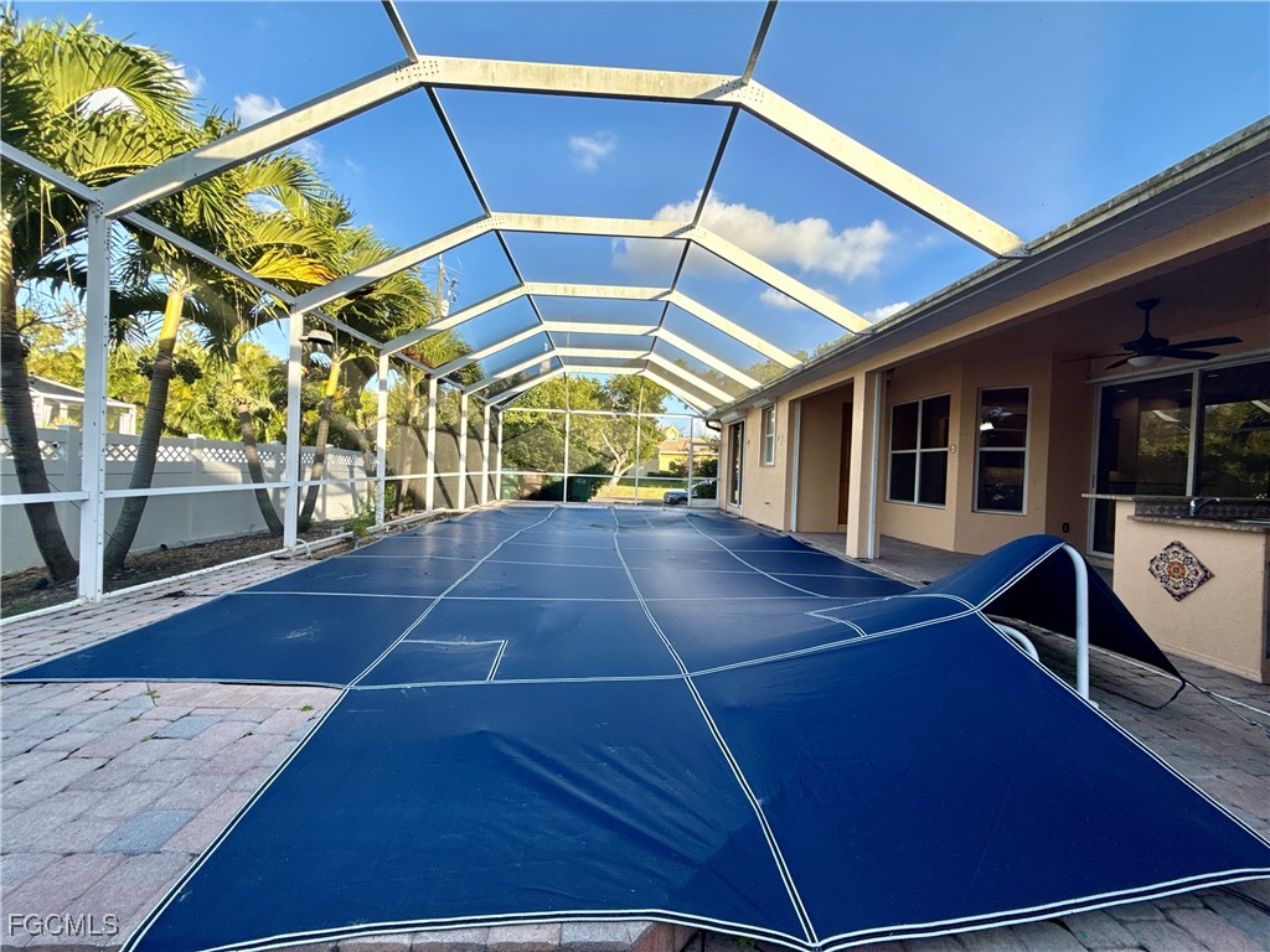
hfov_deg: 102.1
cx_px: 635
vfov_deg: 85.7
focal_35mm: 14
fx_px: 514
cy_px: 476
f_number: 2.2
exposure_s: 1/403
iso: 50
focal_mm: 2.22
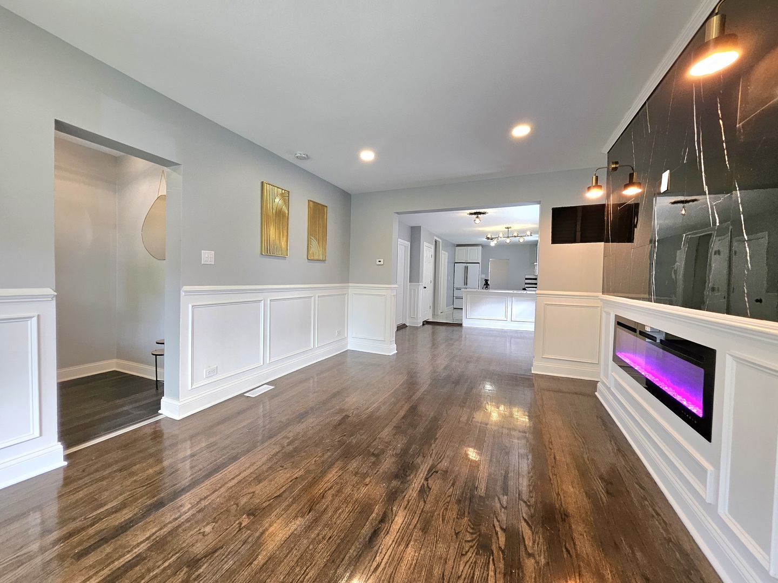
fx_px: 292
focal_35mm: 13
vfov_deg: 89.9
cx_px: 389
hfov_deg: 106.2
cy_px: 292
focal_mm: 1.74
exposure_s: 1/60.2
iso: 160
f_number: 2.2
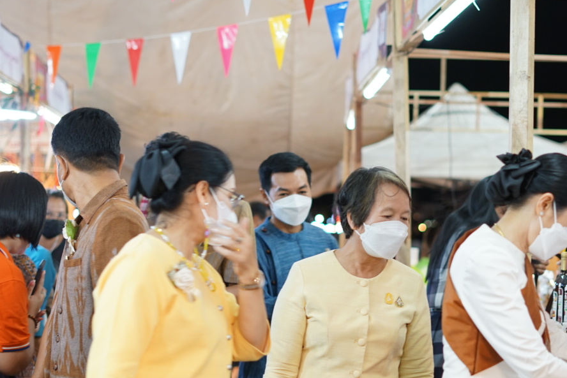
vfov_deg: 15.0
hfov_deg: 22.4
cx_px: 322
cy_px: 223
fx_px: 1434
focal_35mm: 91
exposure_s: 1/80
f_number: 2
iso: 400
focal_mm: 50
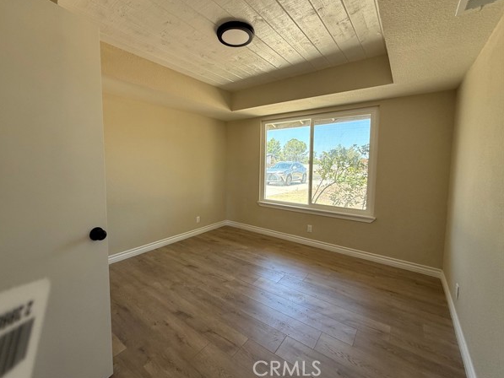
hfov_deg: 98.0
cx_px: 235
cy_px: 178
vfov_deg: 81.7
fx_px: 218
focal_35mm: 15
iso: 64
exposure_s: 1/110
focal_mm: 2.22
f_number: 2.2
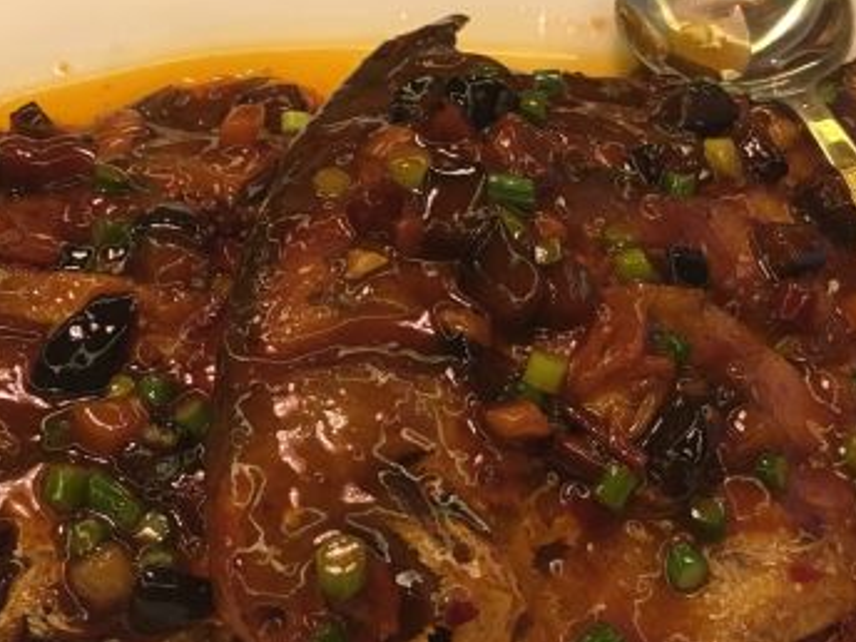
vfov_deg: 24.7
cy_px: 439
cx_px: 383
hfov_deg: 32.7
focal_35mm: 59
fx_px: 1459
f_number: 2.2
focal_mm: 4.15
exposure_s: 1/33
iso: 200
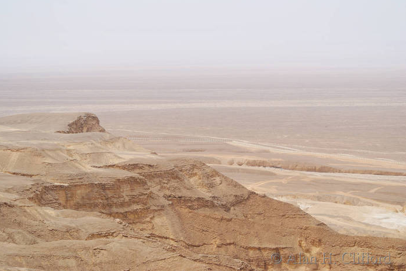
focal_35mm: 121
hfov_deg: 16.9
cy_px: 135
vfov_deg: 11.3
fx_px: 1364
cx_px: 203
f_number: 5.6
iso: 100
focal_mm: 80
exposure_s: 1/500
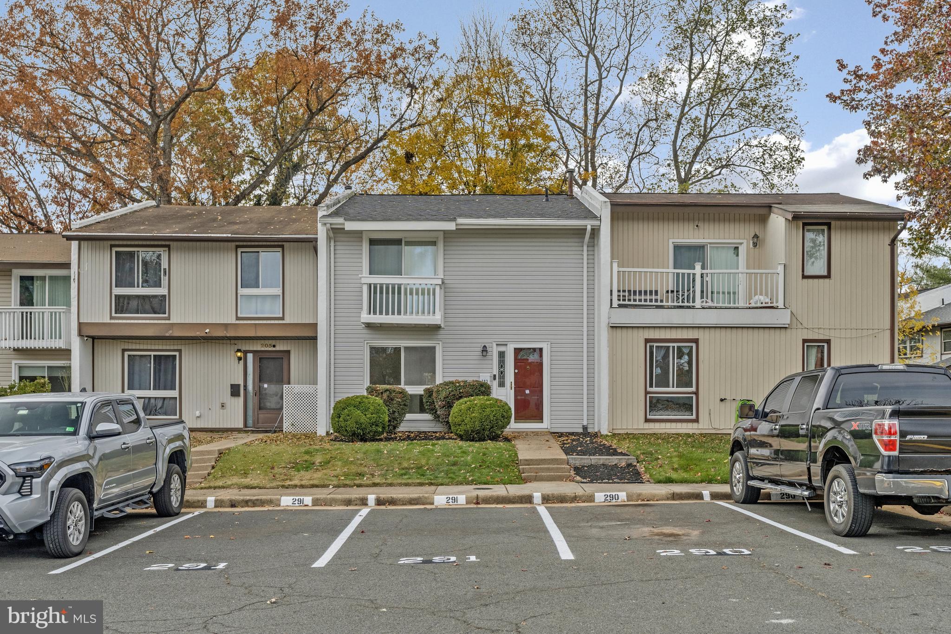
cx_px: 476
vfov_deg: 37.8
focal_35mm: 35
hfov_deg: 54.4
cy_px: 317
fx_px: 924
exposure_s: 1/640
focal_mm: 35
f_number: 7.1
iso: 1250
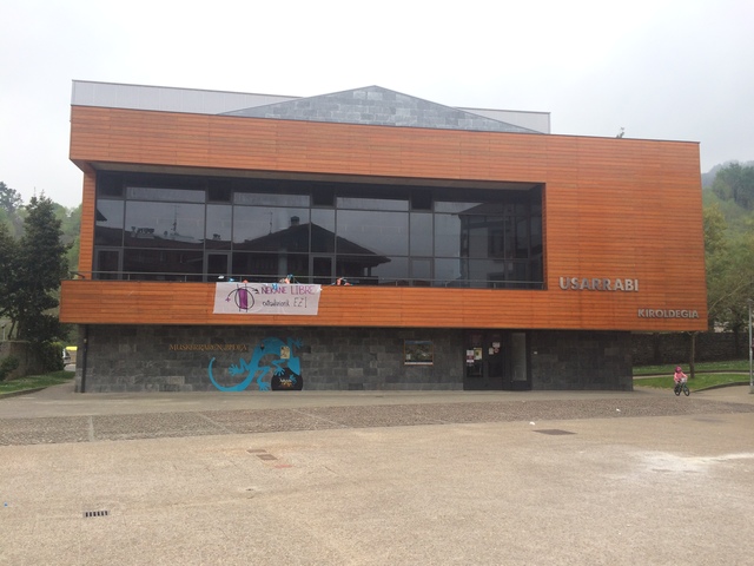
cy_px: 283
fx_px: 632
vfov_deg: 48.2
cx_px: 377
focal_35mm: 29
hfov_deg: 61.7
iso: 32
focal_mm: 4.15
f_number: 2.2
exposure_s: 1/612
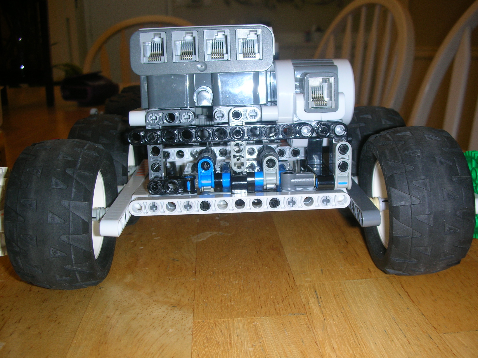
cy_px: 179
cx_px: 239
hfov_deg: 52.6
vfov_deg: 40.7
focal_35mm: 35
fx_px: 483
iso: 50
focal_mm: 5.8
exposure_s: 1/60.1
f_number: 3
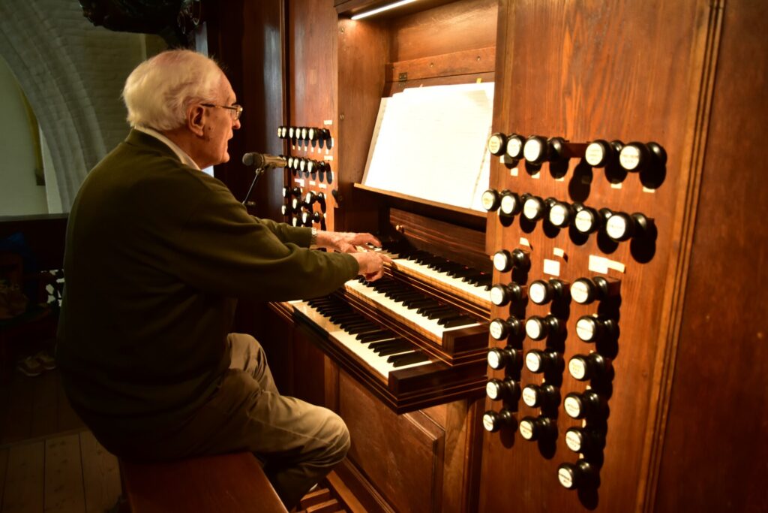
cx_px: 384
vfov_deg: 47.9
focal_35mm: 27
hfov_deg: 67.4
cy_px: 256
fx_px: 576
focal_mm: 18
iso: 800
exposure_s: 1/50
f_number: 3.8
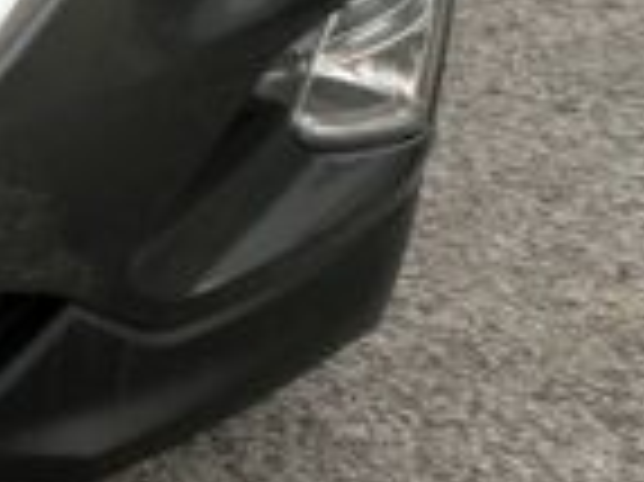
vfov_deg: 7.6
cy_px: -527
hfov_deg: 9.7
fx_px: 3457
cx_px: -761
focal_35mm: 186
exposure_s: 1/113
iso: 32
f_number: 1.5
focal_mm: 5.7
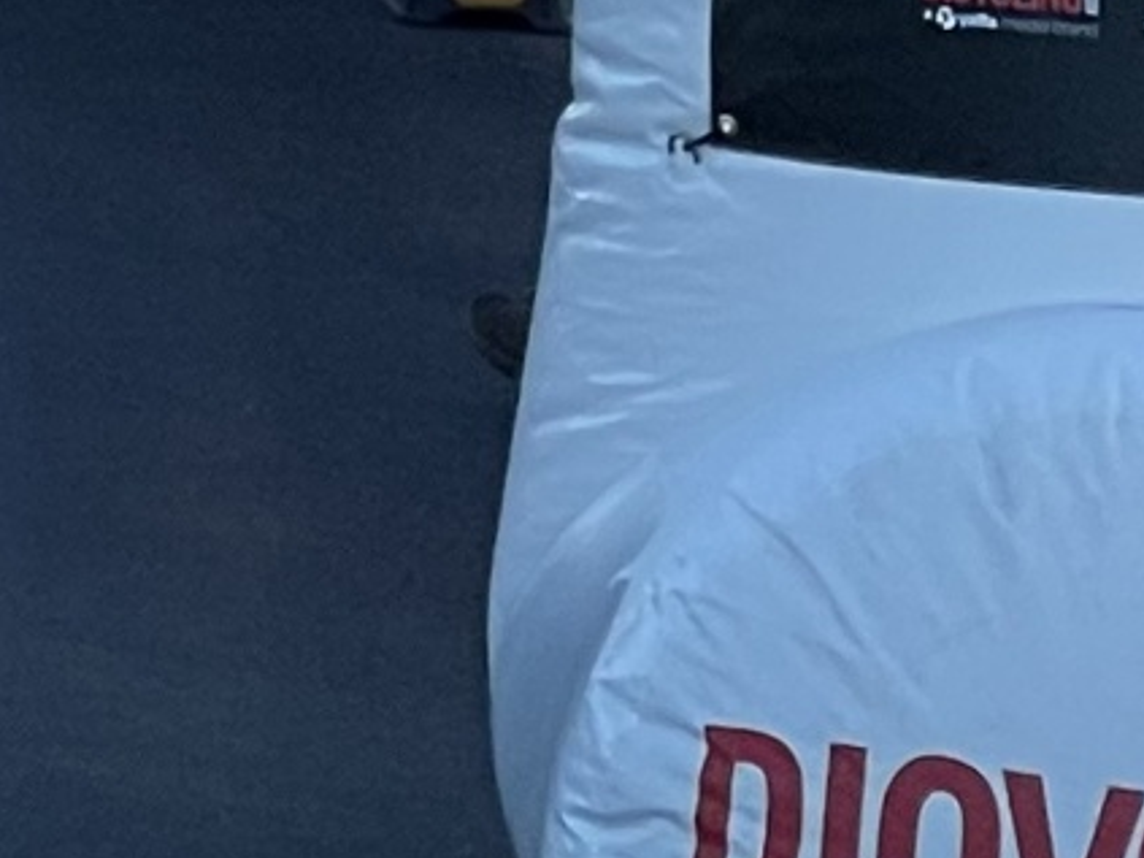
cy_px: -1624
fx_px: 12191
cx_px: -2742
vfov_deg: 3.9
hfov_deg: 5.0
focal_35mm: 369
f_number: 2
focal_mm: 6
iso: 25
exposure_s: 1/406
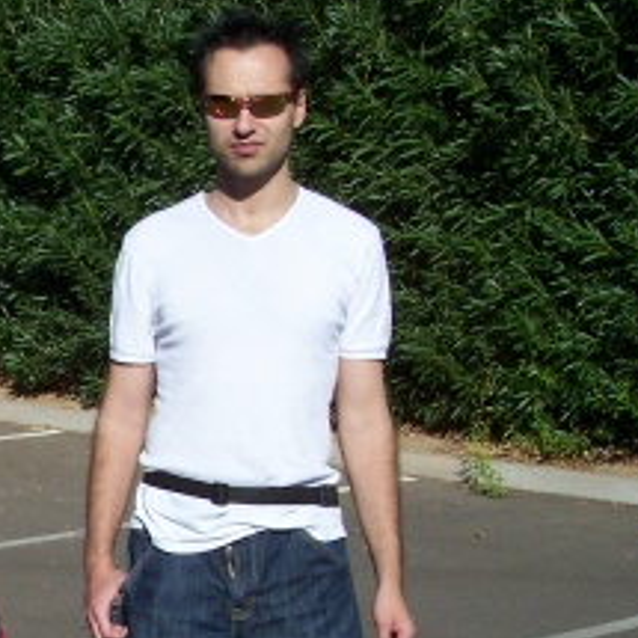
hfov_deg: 16.2
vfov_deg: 17.2
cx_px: -267
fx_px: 2085
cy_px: 524
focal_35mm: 100
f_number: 4.8
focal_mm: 8
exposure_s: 1/1000
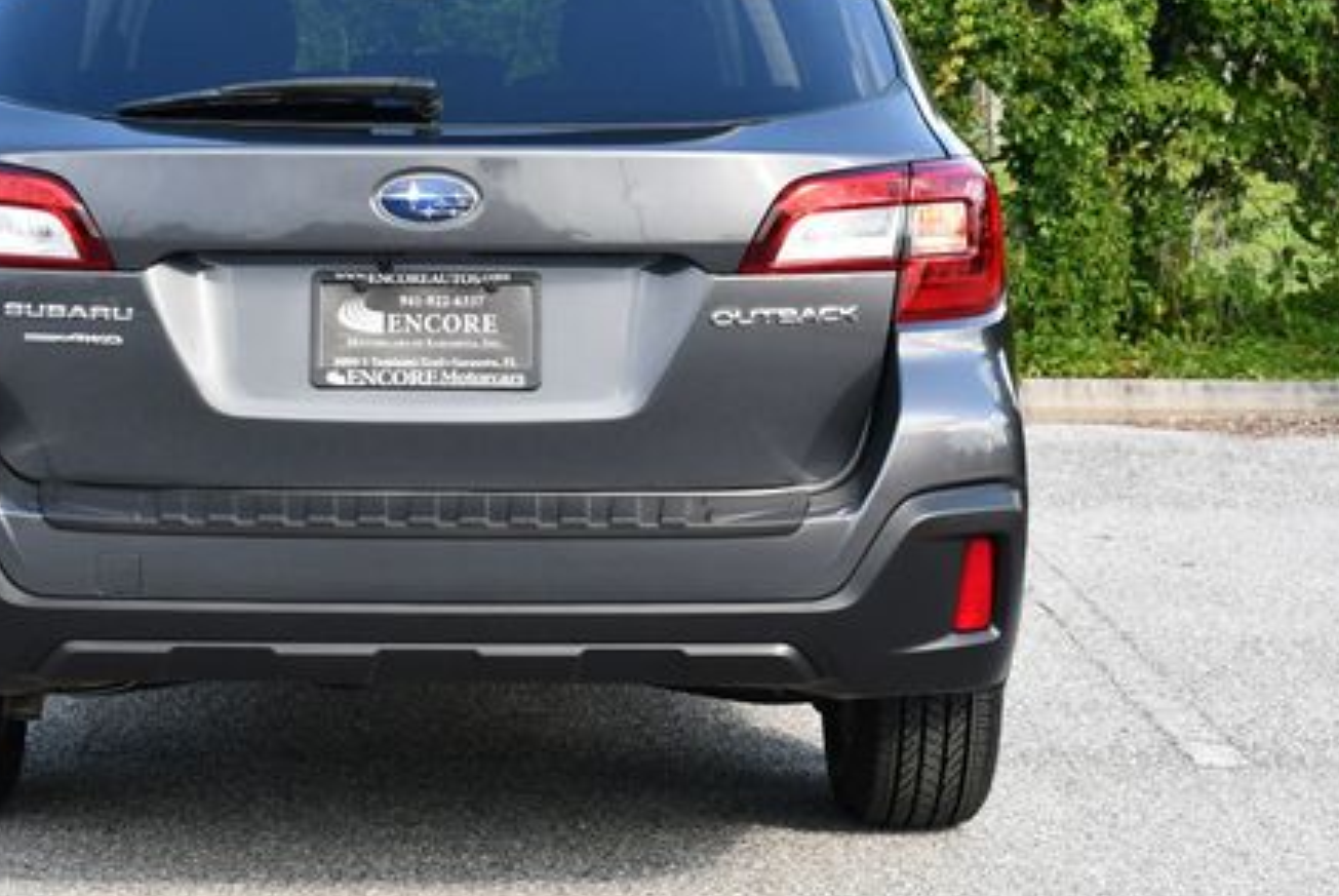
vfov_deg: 13.7
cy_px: 277
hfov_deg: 20.3
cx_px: 394
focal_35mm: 100
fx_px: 3723
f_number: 5.6
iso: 400
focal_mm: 34
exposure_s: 1/250
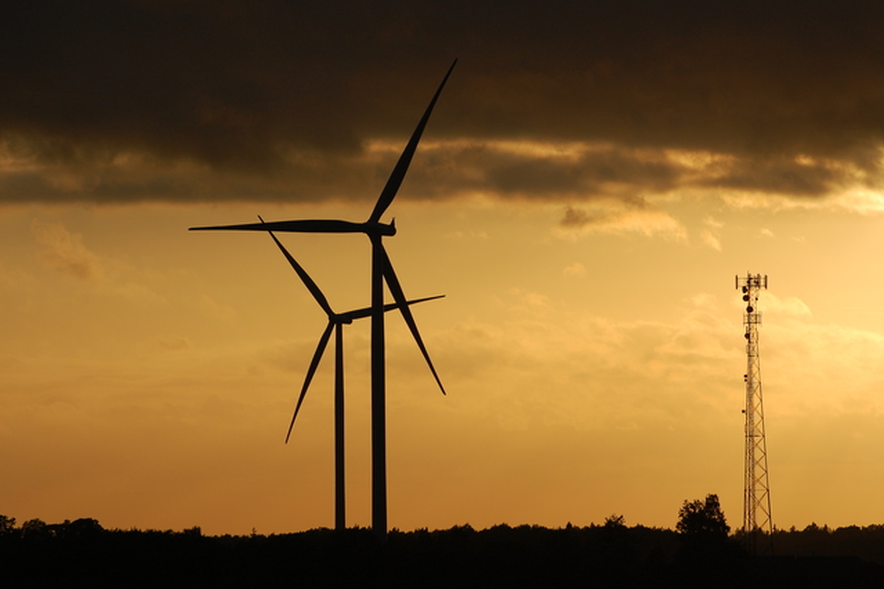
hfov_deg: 8.3
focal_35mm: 248
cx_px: 442
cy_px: 294
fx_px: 6074
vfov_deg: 5.5
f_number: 6.3
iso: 200
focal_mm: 165
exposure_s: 1/2500
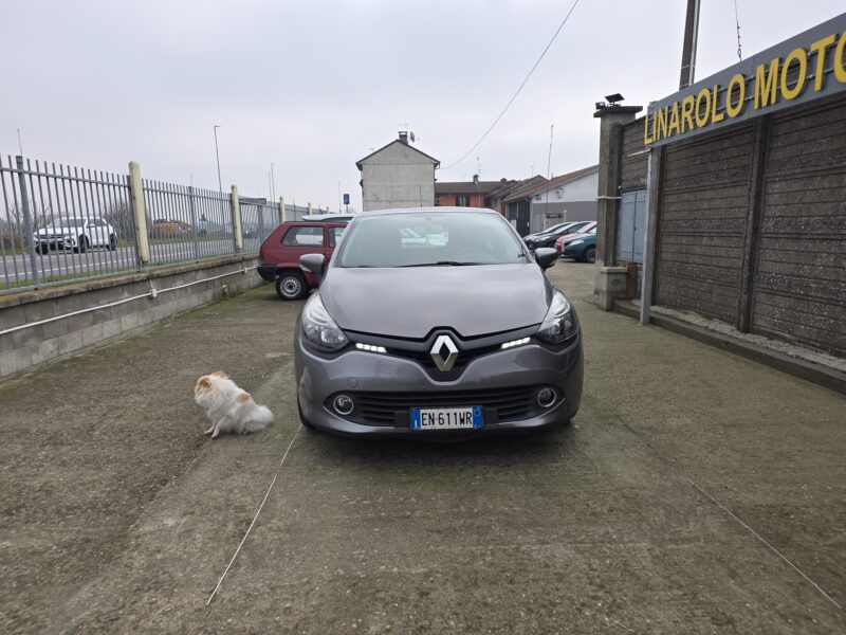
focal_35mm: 23
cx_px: 423
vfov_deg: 58.9
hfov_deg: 73.9
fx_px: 562
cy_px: 318
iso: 12
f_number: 1.7
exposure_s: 1/452
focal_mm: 6.25
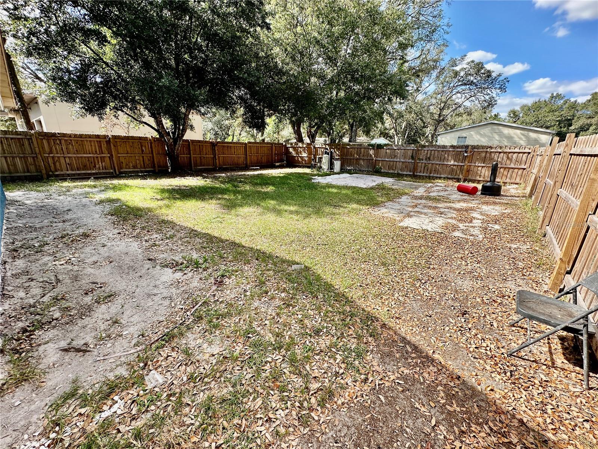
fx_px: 242
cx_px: 299
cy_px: 224
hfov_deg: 102.1
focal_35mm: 14
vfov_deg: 85.7
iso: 40
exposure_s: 1/553
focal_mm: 2.22
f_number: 2.2
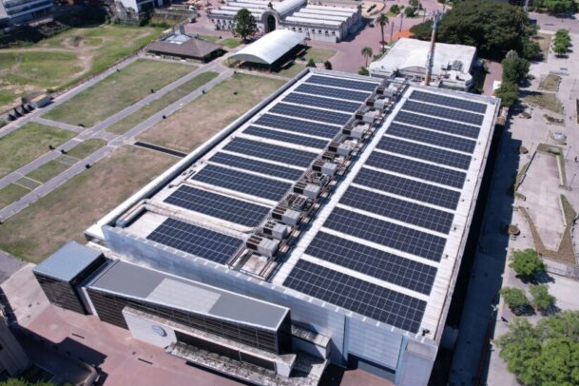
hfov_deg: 69.2
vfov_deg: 49.5
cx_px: 320
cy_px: 200
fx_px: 418
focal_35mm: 26
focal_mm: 8.38
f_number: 2.8
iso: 100
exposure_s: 1/2000
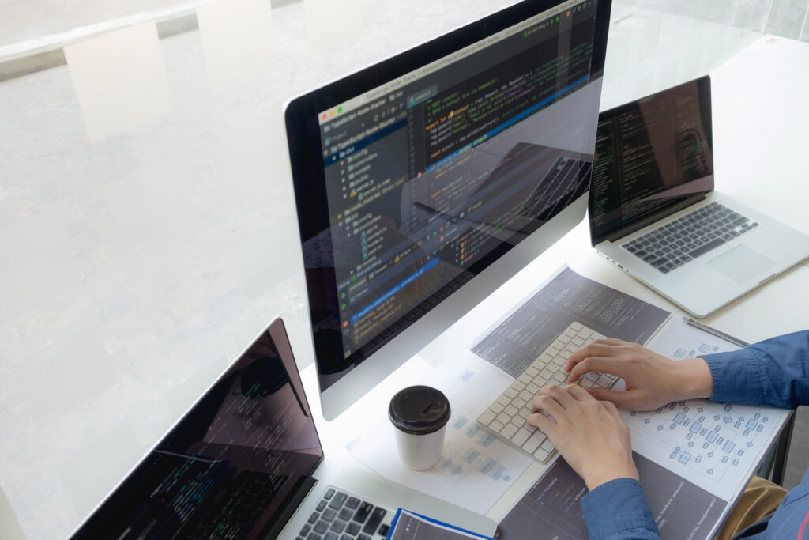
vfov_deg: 40.0
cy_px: 270
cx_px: 404
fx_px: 742
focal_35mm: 33
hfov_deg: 57.2
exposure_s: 1/60
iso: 400
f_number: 4.5
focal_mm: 22.3
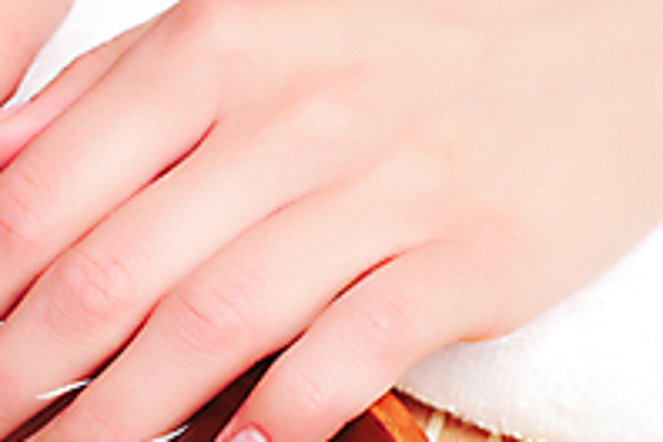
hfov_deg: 8.9
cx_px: -100
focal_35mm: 228
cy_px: 589
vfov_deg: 6.0
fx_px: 4199
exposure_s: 1/160
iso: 100
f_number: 6.3
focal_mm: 50
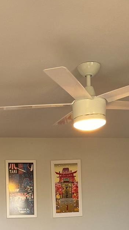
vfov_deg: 29.8
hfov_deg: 18.5
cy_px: 248
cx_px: 12
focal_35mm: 64
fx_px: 389
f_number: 1.78
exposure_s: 1/120
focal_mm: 6.76
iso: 125
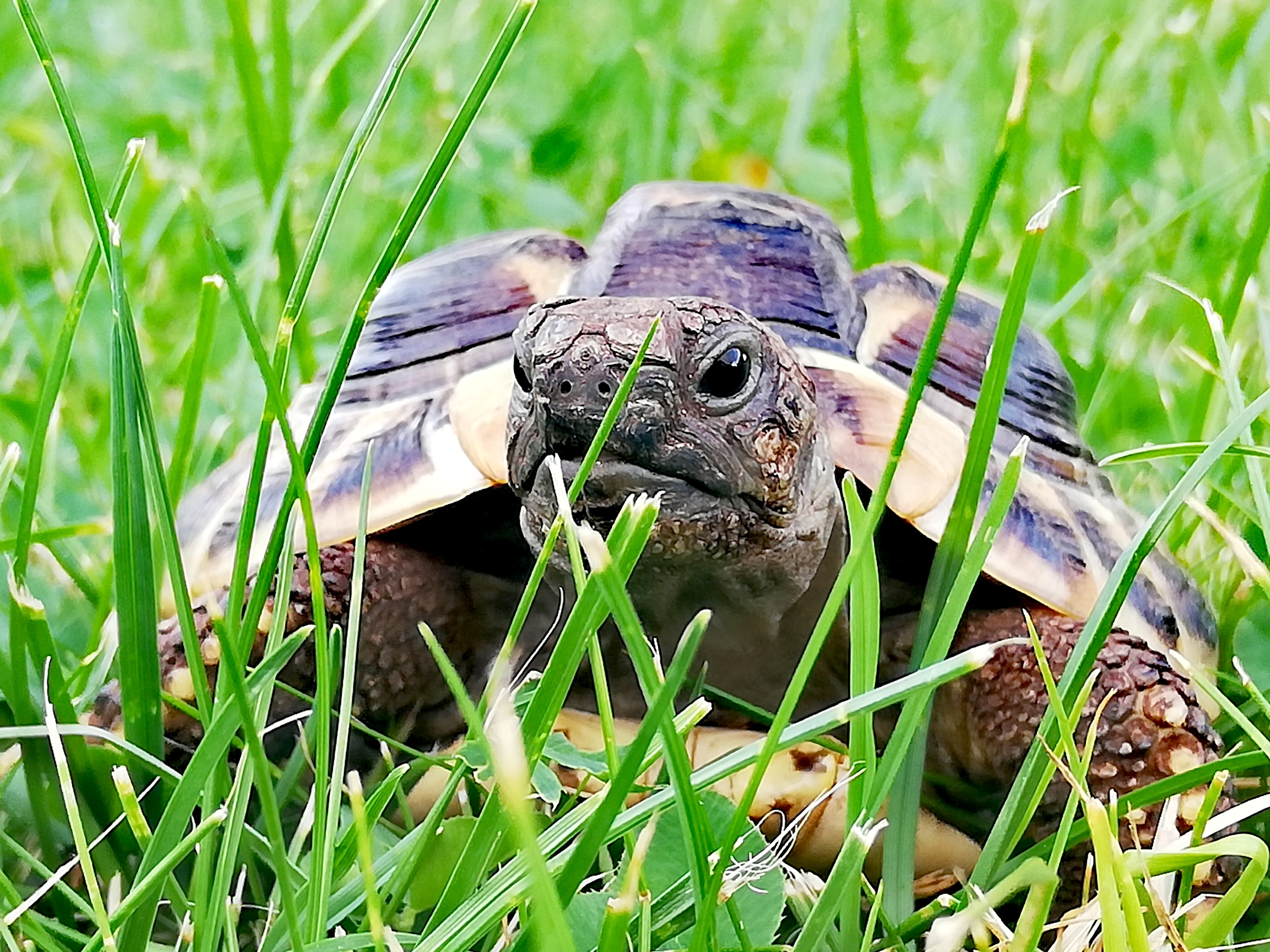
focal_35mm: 91
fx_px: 3339
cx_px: 635
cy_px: 476
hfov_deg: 21.5
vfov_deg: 16.2
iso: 100
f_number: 2.2
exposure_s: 1/100
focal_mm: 3.81
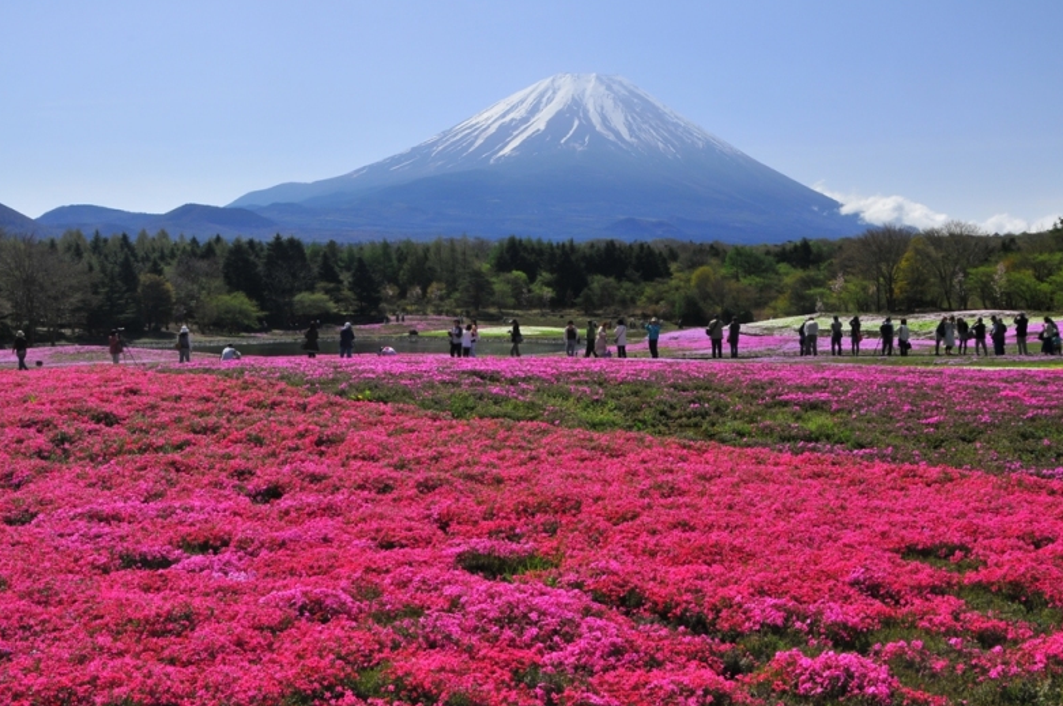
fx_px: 1268
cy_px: 349
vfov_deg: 31.1
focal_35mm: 43
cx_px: 540
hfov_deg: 45.5
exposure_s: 1/100
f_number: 16
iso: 200
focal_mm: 28
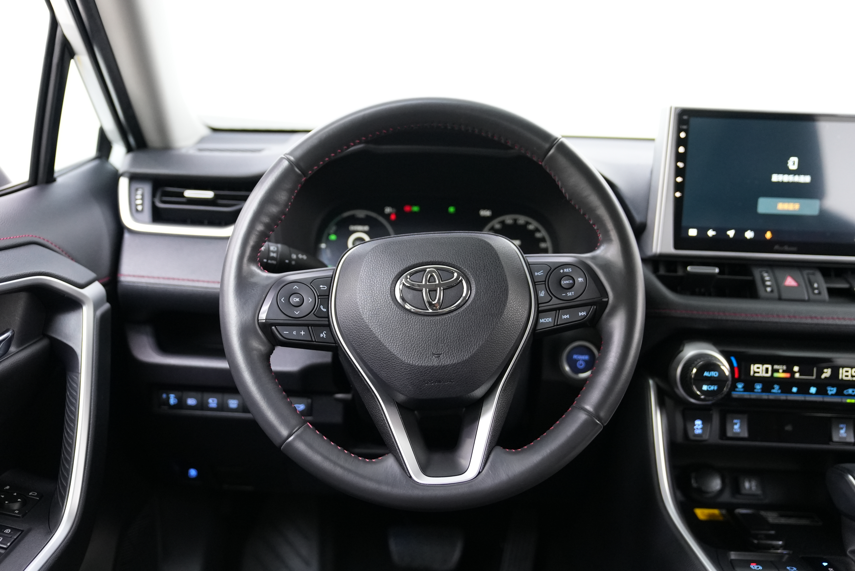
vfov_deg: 36.9
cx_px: 428
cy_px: 286
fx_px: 855
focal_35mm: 36
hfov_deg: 53.1
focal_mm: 36
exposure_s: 1/160
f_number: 2.8
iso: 5000
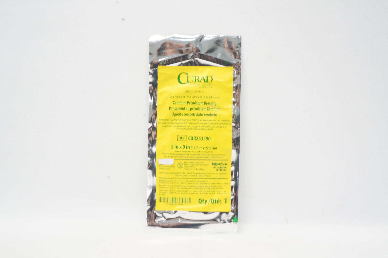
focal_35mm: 36
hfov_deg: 53.2
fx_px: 388
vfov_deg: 36.8
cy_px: 129
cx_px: 194
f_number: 18
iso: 1600
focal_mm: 24
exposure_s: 1/13
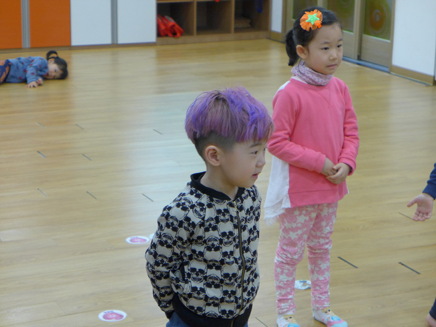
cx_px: 218
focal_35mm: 90
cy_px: 164
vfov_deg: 16.4
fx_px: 1134
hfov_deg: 21.8
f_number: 2.3
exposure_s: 1/125
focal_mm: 17.7
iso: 400
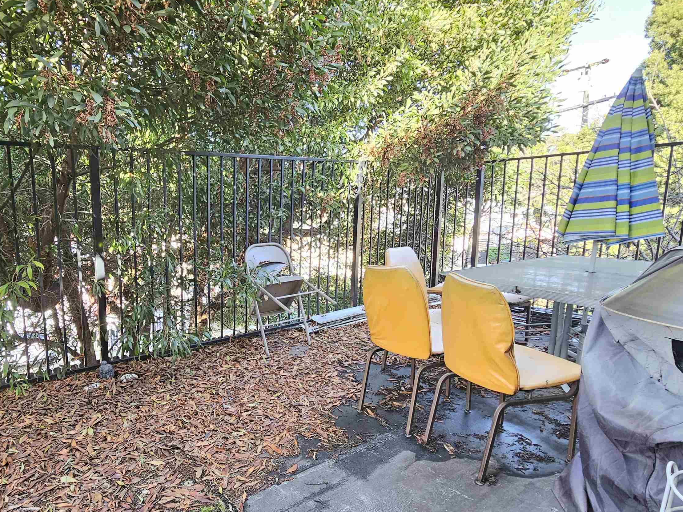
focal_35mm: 18
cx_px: 235
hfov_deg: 85.1
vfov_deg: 71.5
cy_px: 272
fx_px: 355
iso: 80
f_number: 2.2
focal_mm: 2.2
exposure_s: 1/60.2
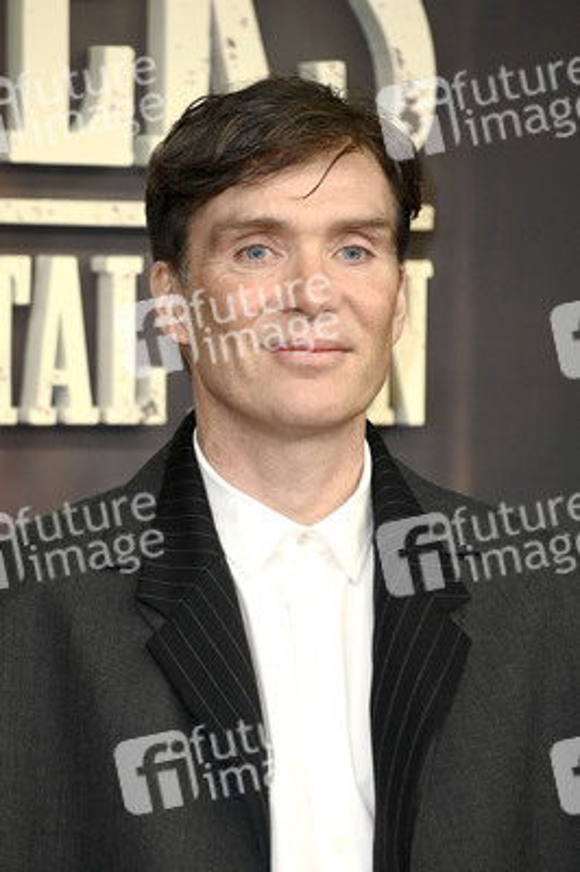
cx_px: 290
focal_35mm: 300
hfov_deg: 4.6
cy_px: 436
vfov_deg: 6.9
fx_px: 7262
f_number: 5.6
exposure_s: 1/250
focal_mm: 300
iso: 500
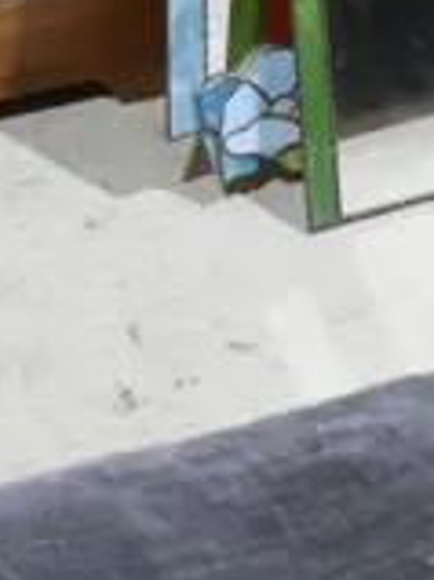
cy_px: -1094
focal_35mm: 219
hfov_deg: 6.7
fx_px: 3666
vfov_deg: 7.9
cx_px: -148
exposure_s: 1/60
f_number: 4
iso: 500
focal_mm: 17
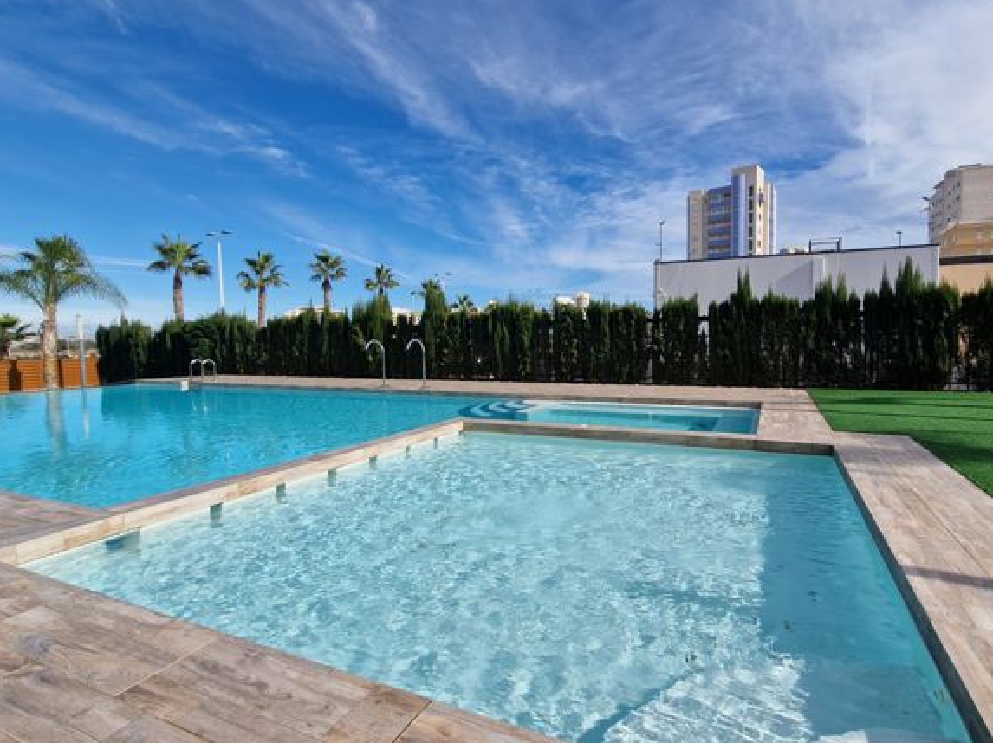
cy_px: 369
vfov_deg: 78.0
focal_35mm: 16
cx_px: 573
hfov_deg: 93.8
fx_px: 459
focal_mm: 2.2
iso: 50
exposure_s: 1/3392
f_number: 2.2
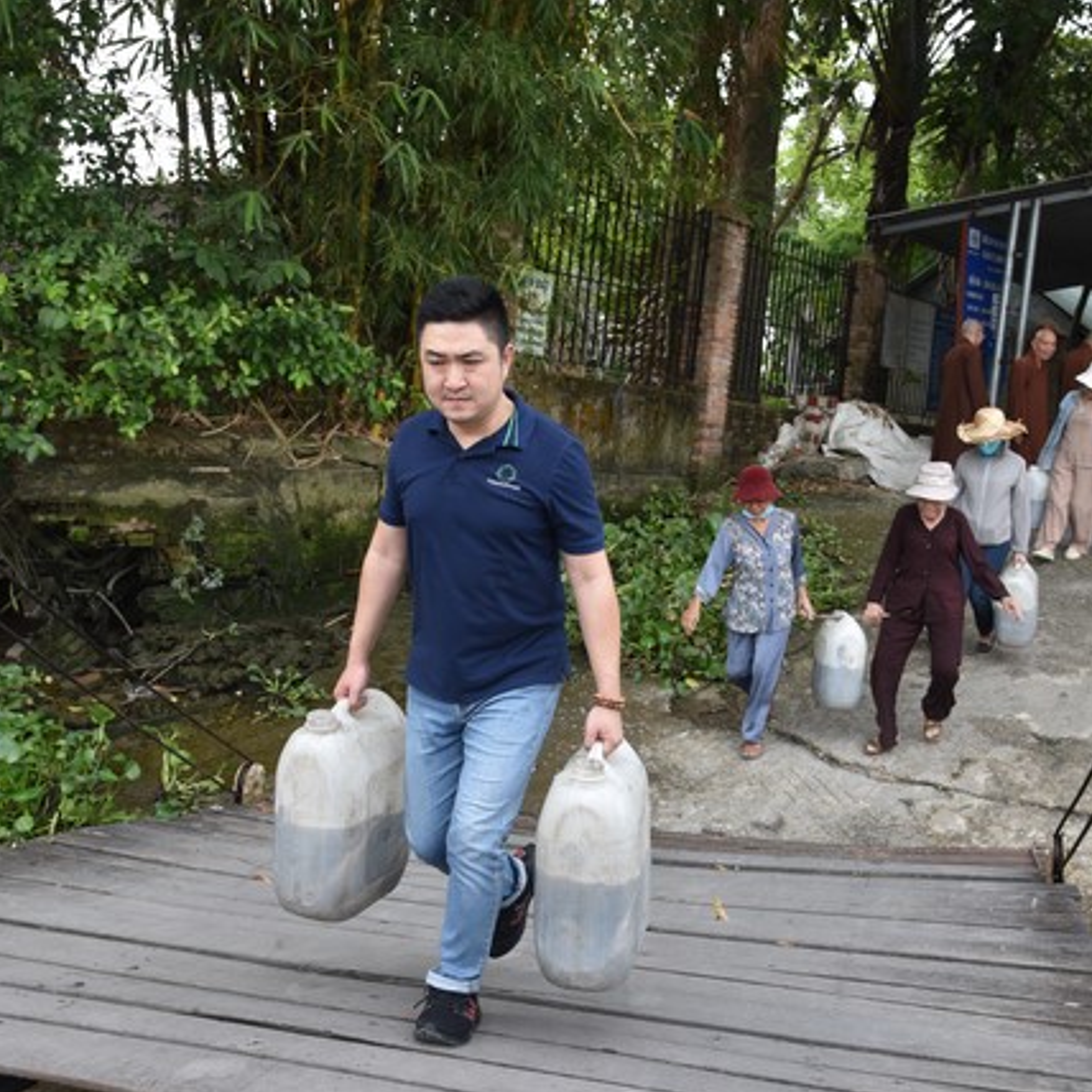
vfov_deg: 41.9
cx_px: 577
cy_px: 551
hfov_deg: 41.8
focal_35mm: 40
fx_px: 1428
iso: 400
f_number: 7.1
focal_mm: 31
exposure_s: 1/200
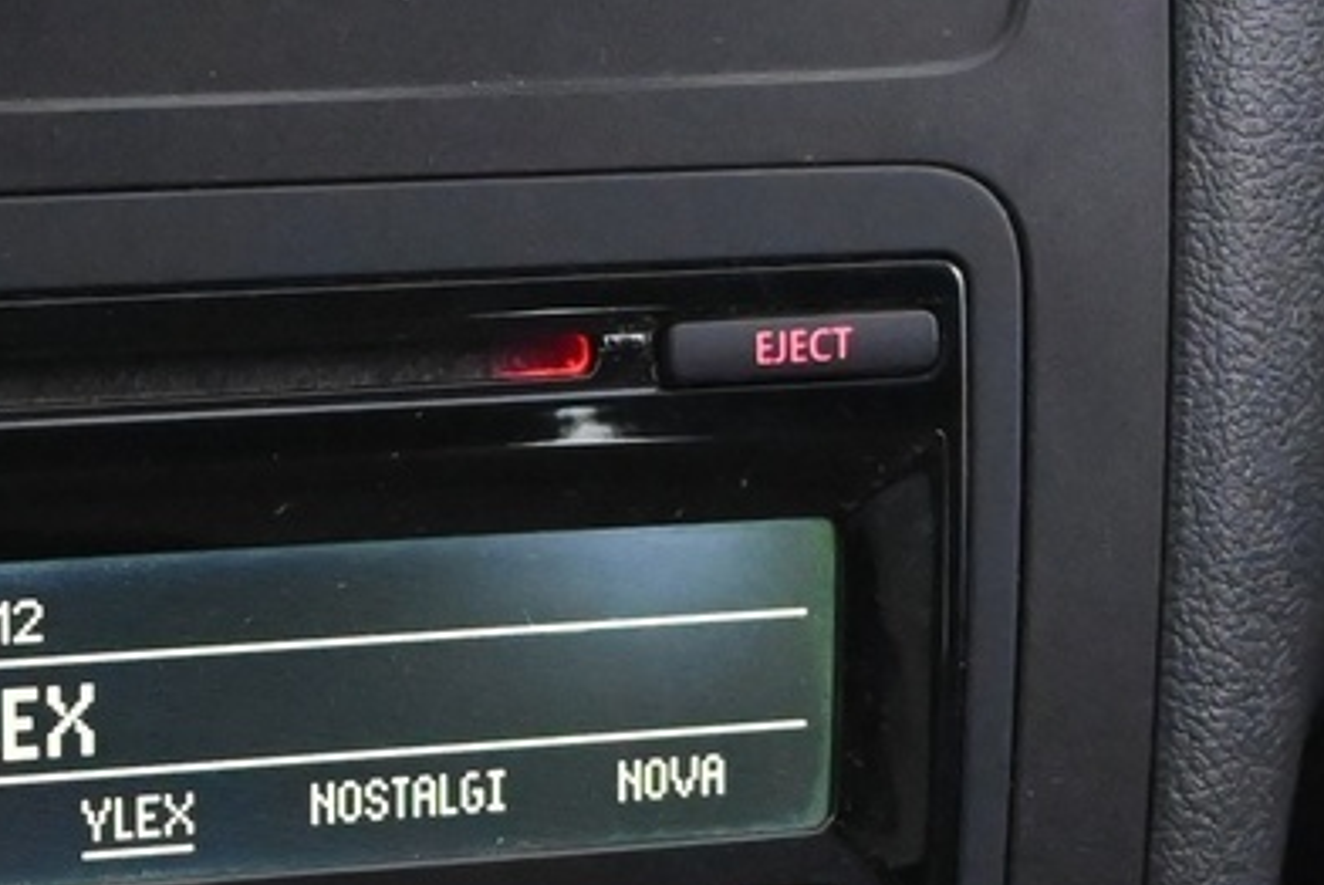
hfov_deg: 12.6
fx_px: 5925
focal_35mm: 161
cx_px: 17
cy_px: 436
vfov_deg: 8.5
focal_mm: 26
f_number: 4.5
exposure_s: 1/40
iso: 6400
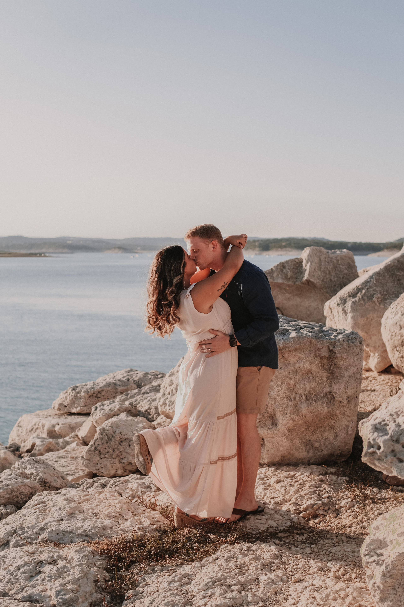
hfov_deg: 29.9
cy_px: 304
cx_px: 202
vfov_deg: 43.6
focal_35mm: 45
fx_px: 757
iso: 200
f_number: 2.5
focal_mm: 30
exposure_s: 1/2000
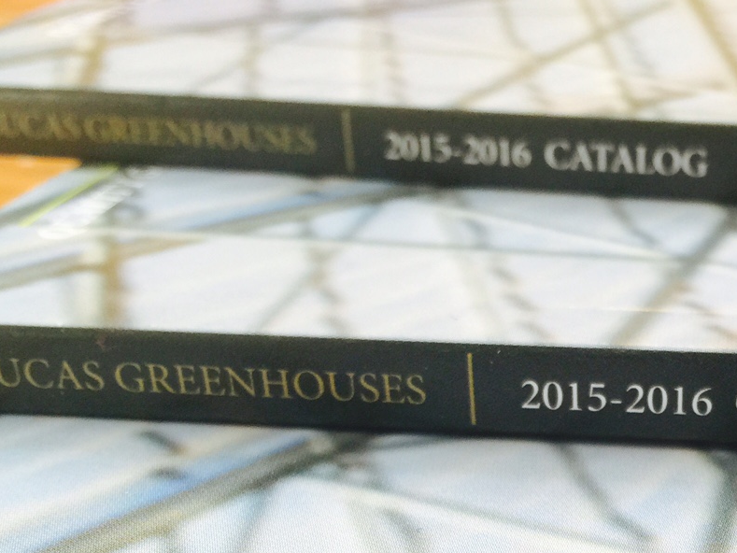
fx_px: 1278
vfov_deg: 23.4
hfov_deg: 30.9
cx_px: 642
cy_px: 557
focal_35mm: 60
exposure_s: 1/15
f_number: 2.2
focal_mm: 4.15
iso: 40
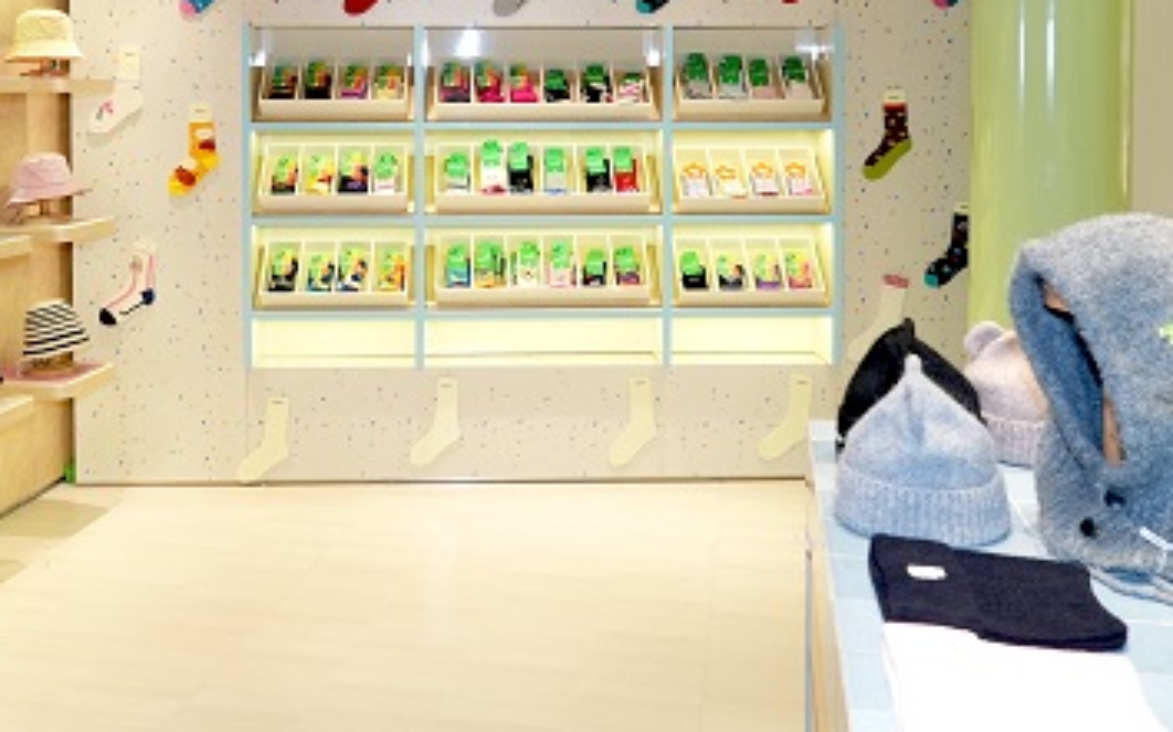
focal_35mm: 38
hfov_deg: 51.3
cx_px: 480
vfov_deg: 32.4
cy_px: 123
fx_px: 1214
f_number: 2.8
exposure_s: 1/100
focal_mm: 15
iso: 250
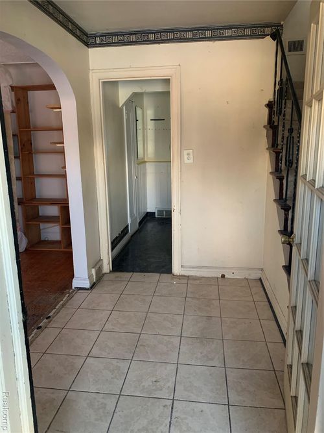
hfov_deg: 53.0
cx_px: 162
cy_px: 216
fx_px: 325
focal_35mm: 26
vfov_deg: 67.3
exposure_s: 1/60
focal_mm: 4.25
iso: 320
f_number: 1.8
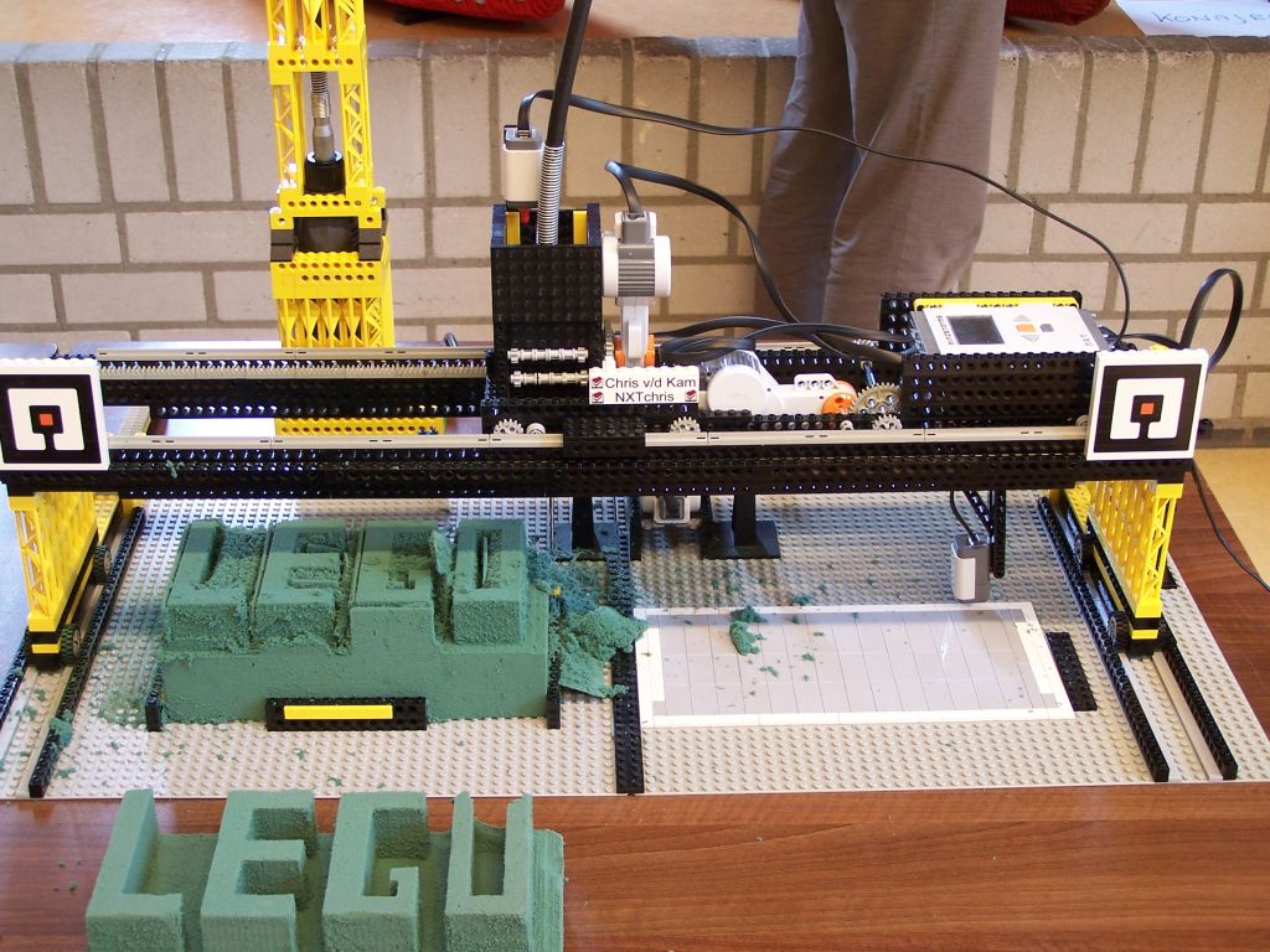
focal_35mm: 56
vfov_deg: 26.1
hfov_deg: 34.3
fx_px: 2055
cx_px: 635
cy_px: 476
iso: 80
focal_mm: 9.3
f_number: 3.1
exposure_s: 1/8
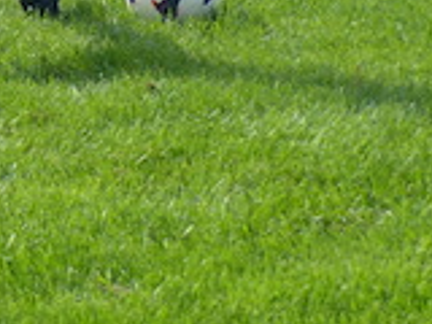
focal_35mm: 240
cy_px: -173
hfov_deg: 8.2
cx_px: -85
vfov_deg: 6.1
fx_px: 2995
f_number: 2.8
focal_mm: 13
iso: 200
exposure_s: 1/500
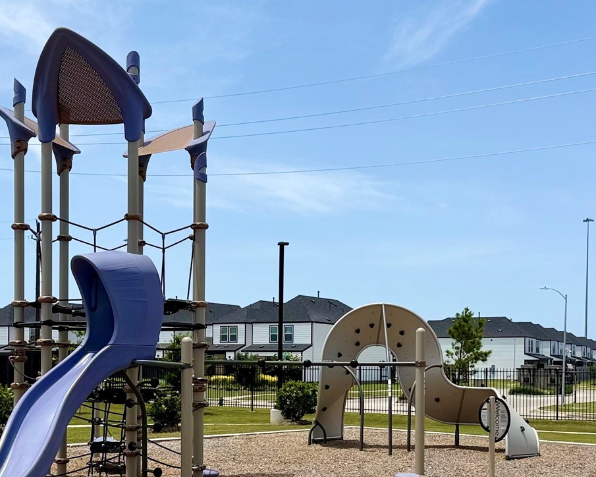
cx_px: 232
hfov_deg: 35.2
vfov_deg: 28.2
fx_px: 935
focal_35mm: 53
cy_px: 355
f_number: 1.78
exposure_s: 1/6173
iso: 80
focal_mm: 6.76
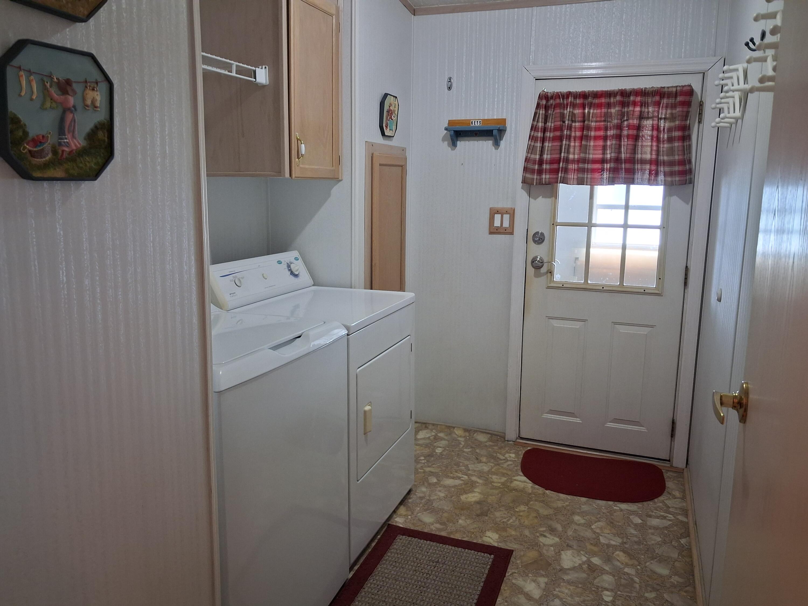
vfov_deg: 51.4
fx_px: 630
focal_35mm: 27
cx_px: 404
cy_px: 303
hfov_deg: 65.3
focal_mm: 4
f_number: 1.8
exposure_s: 1/50
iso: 250
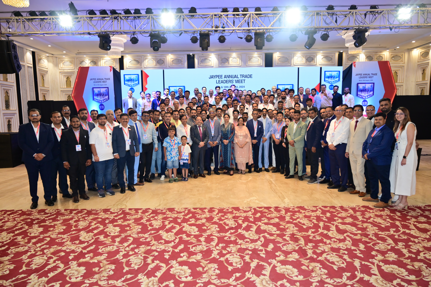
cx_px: 216
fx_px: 287
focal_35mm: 24
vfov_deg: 53.1
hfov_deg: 73.8
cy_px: 144
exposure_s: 1/160
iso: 1250
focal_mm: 24
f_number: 4.5
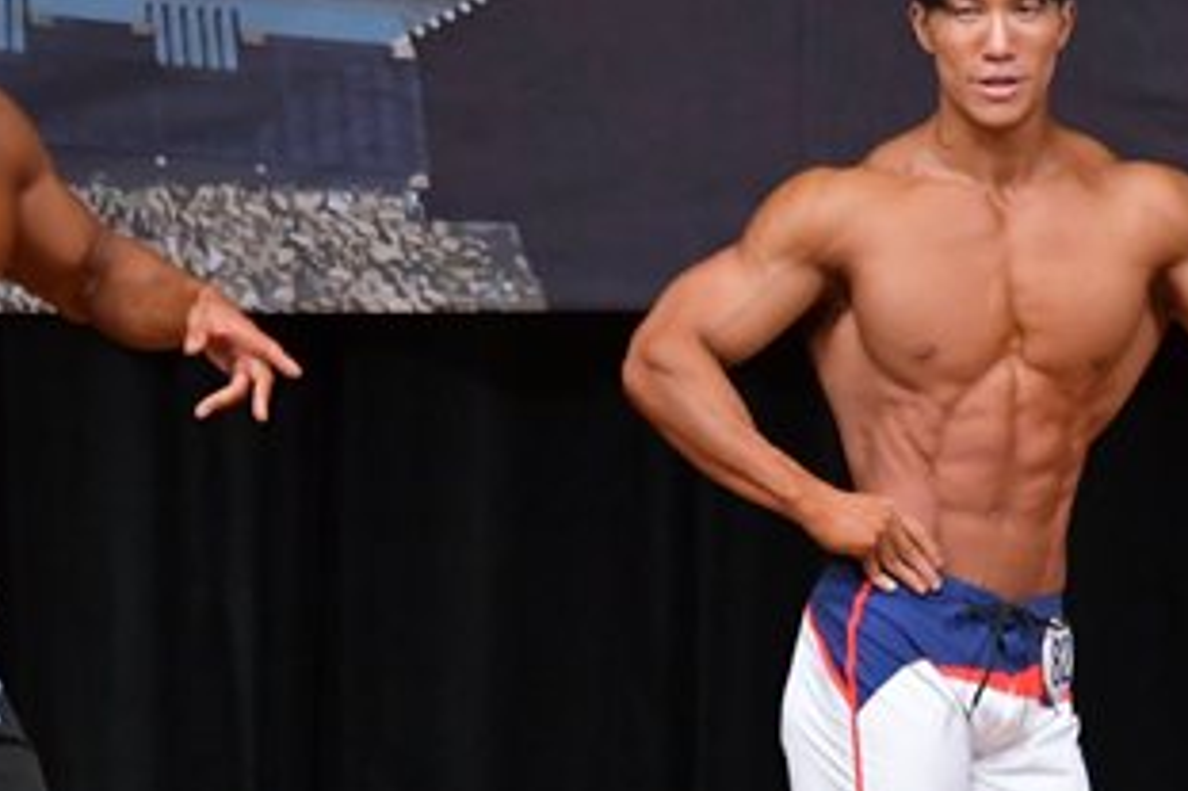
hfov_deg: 3.1
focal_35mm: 673
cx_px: 418
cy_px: 673
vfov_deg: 2.0
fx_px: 22196
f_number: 5.6
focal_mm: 180
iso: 5000
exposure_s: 1/400
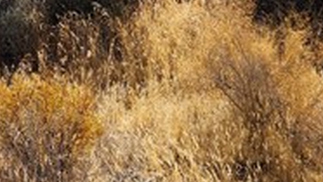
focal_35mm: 86
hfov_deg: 23.1
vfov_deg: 13.4
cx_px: -43
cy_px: -85
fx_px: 737
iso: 20
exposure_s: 1/994
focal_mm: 5.4
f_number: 1.8
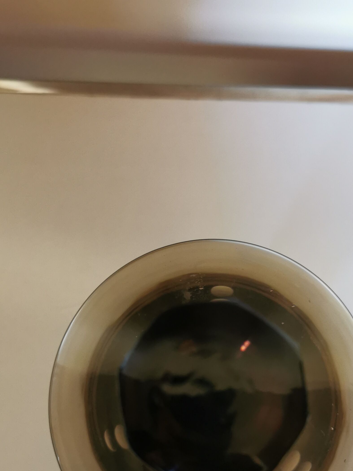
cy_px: 299
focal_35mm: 47
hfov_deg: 30.8
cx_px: 210
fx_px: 639
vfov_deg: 40.1
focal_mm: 5.56
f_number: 1.6
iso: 250
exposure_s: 1/50
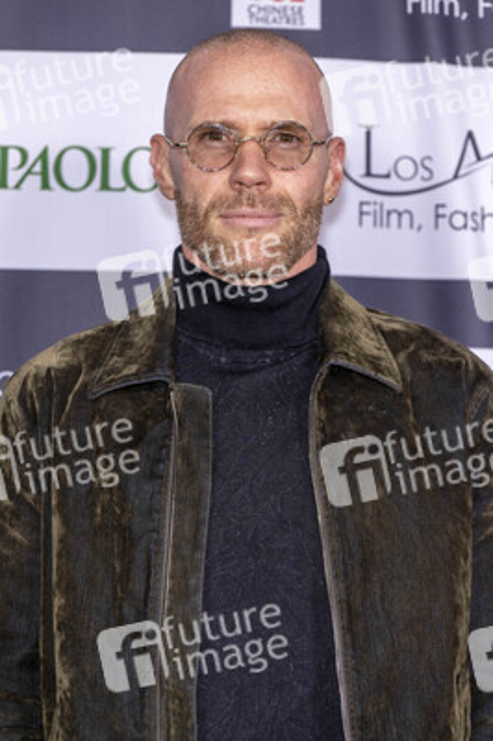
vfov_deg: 17.1
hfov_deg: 11.4
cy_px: 370
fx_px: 2469
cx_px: 246
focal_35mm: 120
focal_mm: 120
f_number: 5.6
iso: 800
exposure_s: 1/200
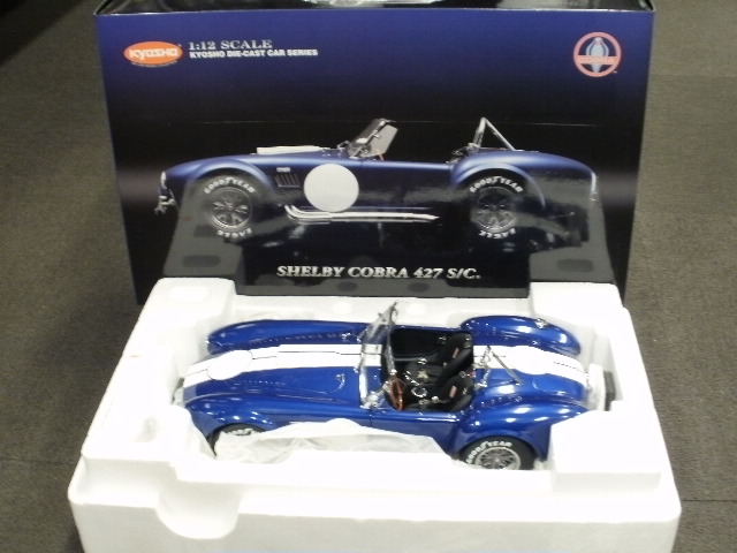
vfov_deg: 32.9
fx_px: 937
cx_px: 368
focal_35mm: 44
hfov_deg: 42.9
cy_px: 276
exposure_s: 1/4
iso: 125
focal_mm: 7.7
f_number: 4
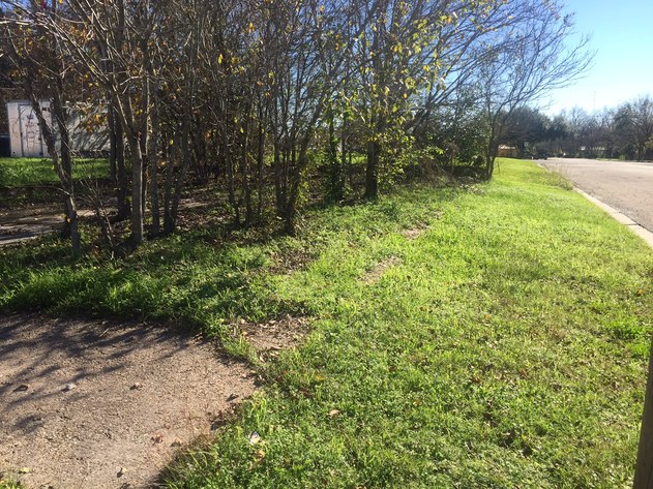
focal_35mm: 29
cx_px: 326
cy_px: 244
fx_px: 547
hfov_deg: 61.7
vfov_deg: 48.2
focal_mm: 4.15
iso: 32
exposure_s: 1/989
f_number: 2.2
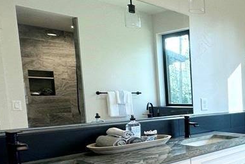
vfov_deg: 33.7
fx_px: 266
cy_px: 120
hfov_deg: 36.7
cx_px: 301
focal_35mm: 39
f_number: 2.2
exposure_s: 1/120
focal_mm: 2.22
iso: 125
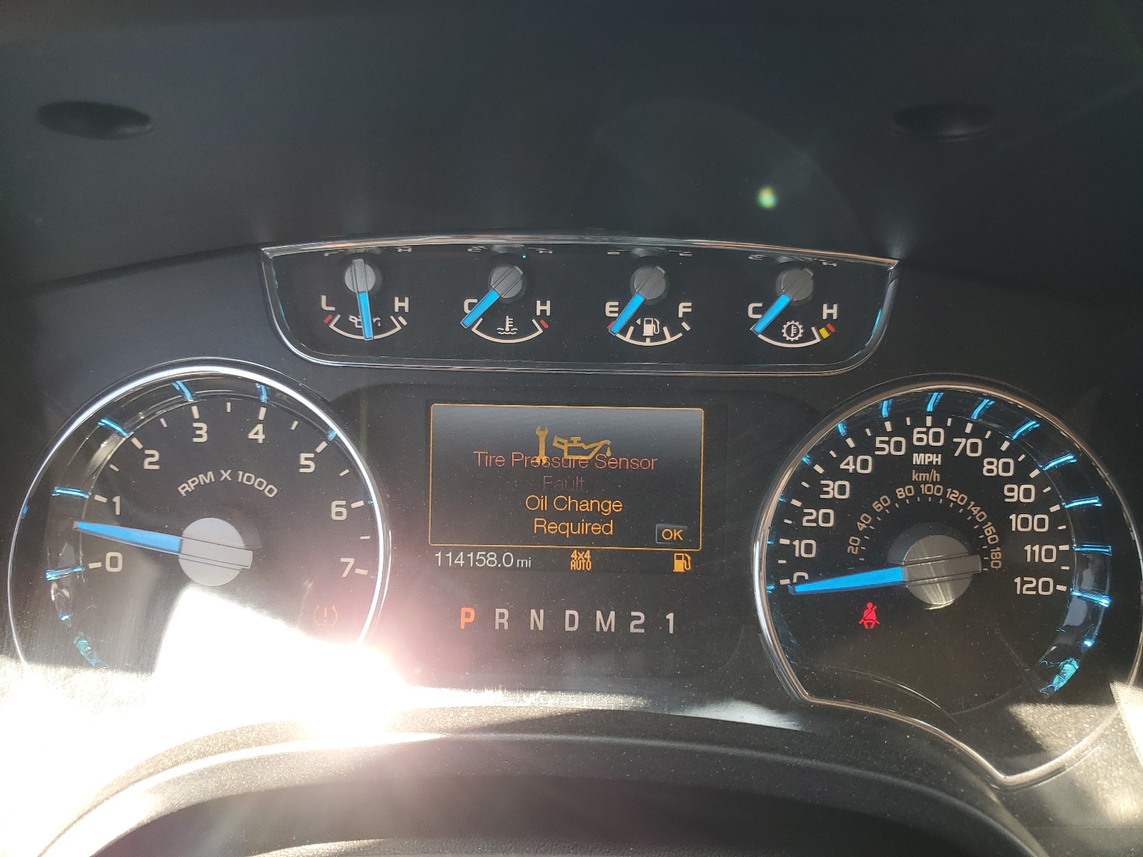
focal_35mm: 26
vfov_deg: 53.1
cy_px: 428
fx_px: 859
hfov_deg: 67.3
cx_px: 572
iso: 50
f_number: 1.5
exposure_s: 1/161
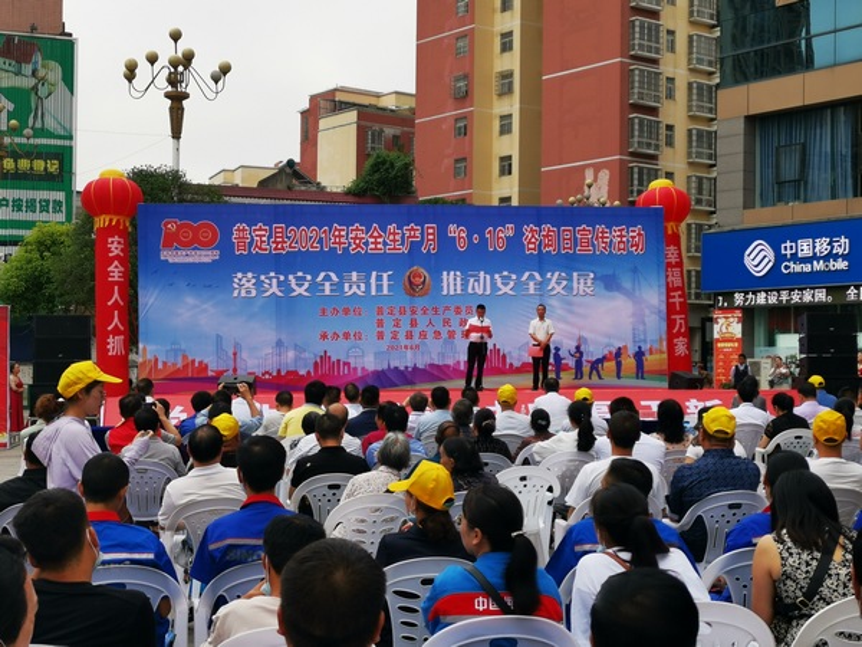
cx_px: 431
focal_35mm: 57
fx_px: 1419
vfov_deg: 25.7
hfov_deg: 33.8
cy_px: 324
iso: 50
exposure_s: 1/478
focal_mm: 5.58
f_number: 1.8
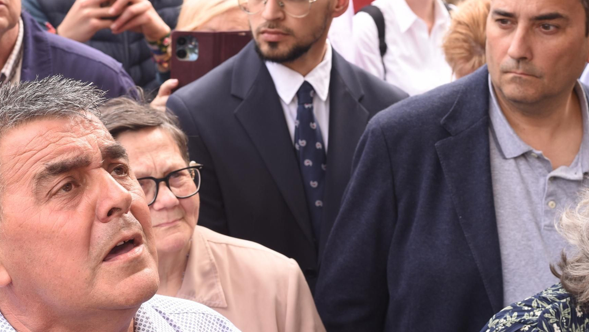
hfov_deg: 26.8
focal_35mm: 79
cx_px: 295
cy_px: 246
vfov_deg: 15.2
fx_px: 1234
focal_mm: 50
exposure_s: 1/125
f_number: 8
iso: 400
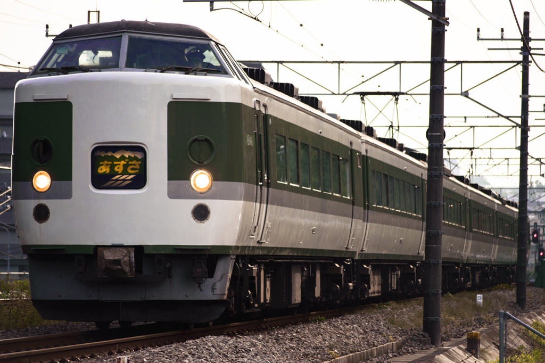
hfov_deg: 10.2
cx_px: 272
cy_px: 182
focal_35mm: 202
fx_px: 3064
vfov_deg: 6.8
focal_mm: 135
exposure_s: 1/640
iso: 400
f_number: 5
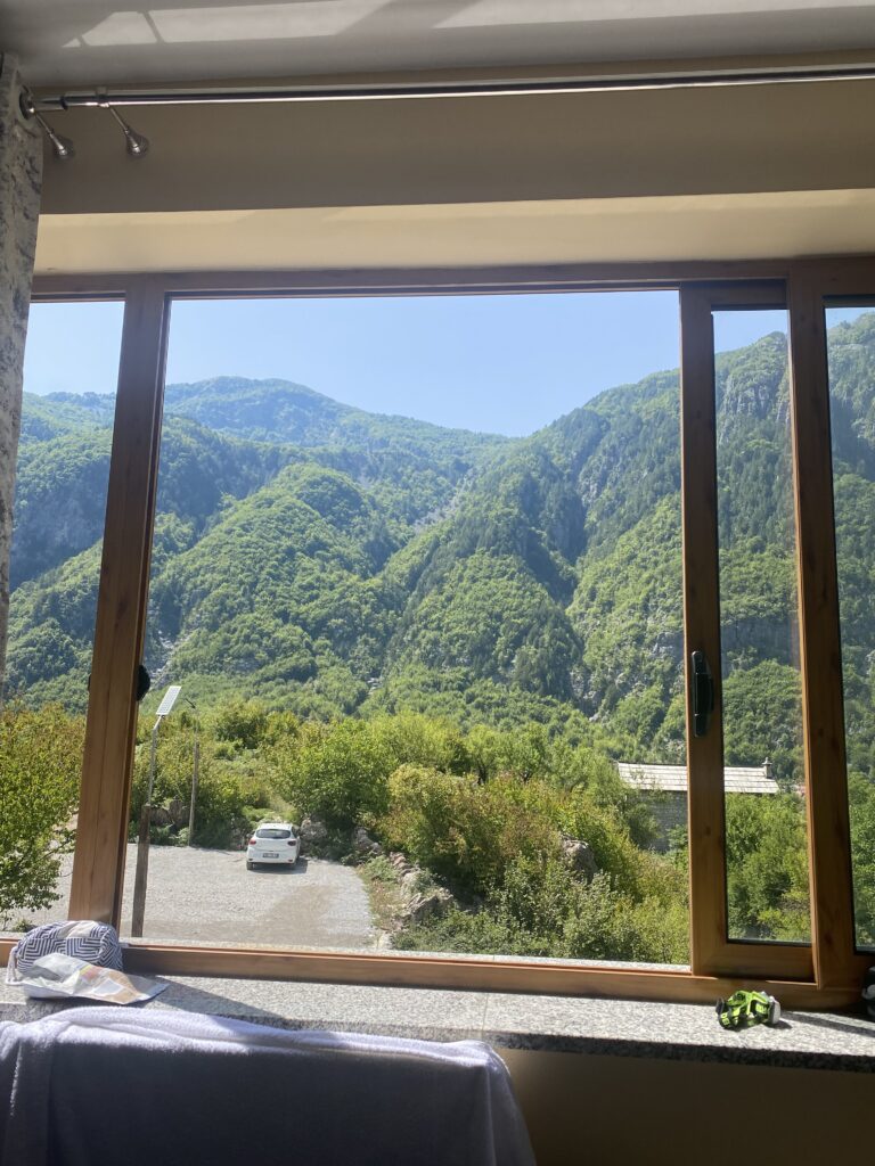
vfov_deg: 67.3
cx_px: 438
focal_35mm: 26
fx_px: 876
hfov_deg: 53.1
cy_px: 583
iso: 32
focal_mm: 4.25
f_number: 1.8
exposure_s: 1/1585
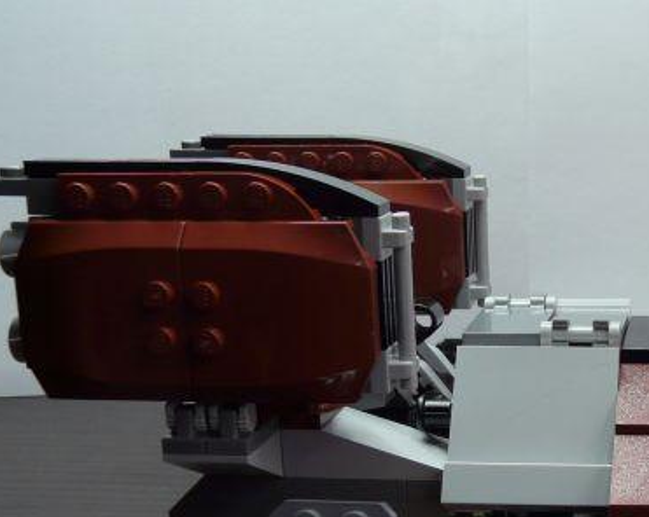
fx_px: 1132
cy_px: 314
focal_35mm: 59
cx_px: 661
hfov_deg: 29.7
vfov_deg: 25.7
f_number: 2.8
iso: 100
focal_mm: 4.6
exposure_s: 1/30
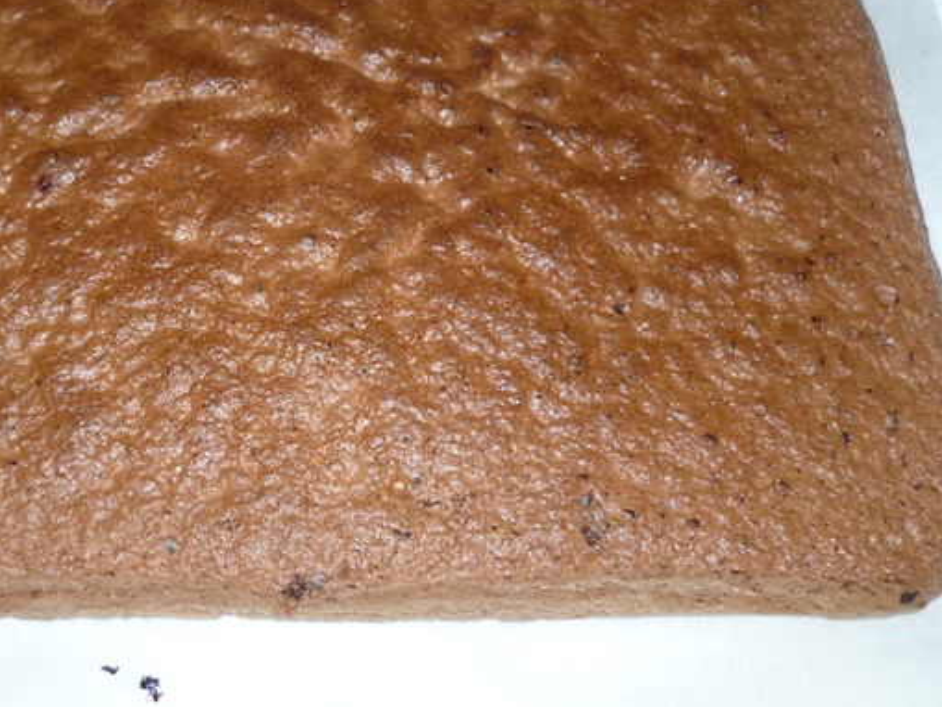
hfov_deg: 41.7
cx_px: 235
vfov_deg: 32.5
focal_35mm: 44
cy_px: 220
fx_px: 1198
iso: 125
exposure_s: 1/30
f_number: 2.8
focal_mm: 5
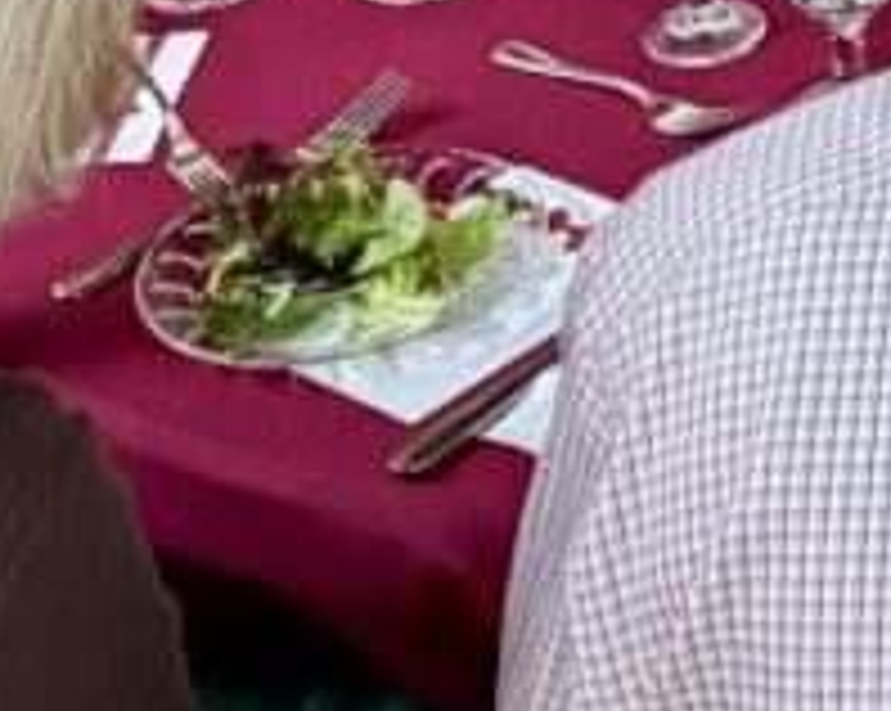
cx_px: 2115
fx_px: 4373
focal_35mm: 166
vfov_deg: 8.0
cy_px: -1377
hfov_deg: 10.2
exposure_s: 1/60
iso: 320
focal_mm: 6.76
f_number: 1.78
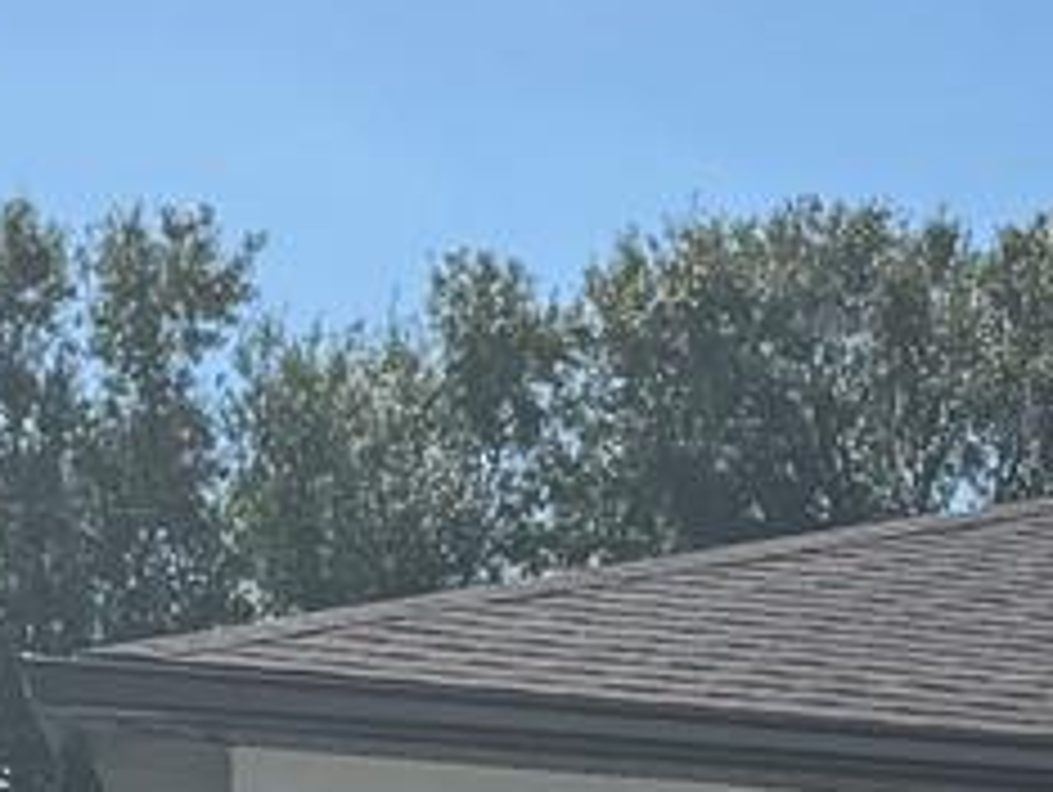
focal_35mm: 164
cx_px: 1953
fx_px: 4994
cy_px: 1274
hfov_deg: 11.1
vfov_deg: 8.8
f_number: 1.78
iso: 80
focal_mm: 6.76
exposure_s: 1/6173
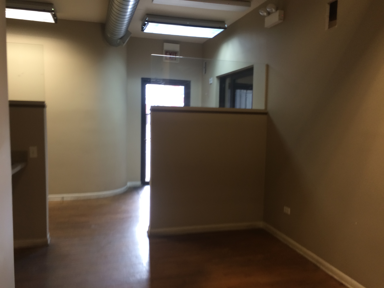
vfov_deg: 48.2
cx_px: 192
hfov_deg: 61.7
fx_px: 322
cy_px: 144
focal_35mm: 29
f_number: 2.2
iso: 50
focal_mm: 4.15
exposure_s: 1/30
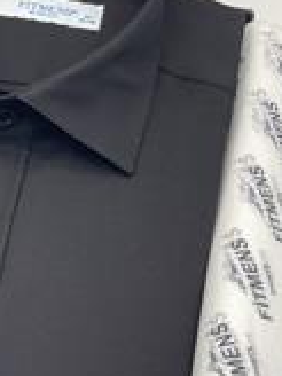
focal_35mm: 131
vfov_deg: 15.0
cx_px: -34
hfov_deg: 11.2
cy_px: 130
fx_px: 1423
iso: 40
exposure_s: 1/100
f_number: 2
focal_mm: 6
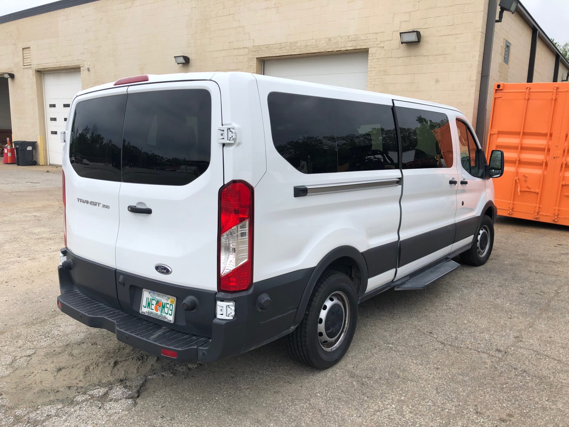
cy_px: 214
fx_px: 460
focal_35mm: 28
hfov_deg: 63.4
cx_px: 284
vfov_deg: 49.7
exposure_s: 1/1600
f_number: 1.8
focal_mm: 3.99
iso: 20
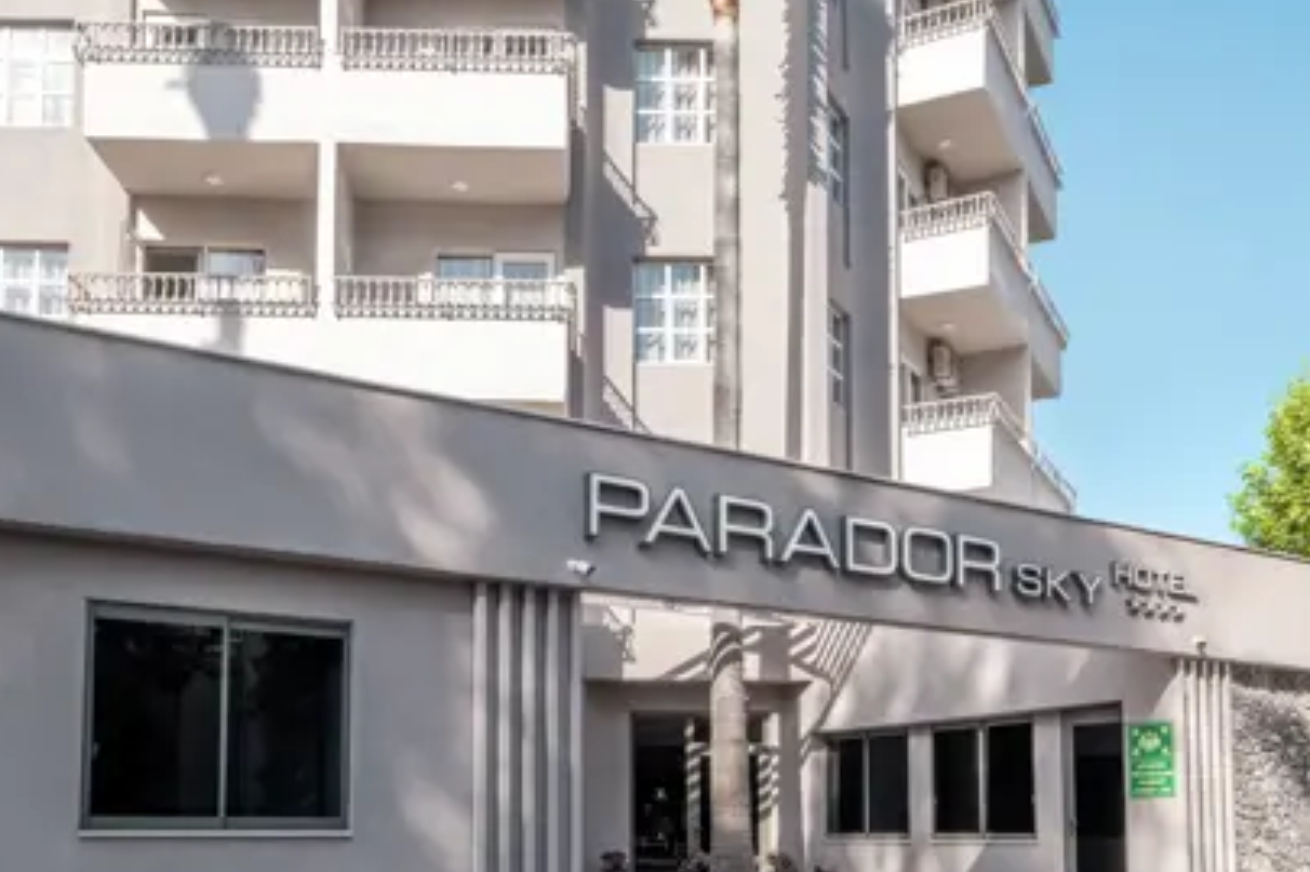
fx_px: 1018
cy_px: 454
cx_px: 723
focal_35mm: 28
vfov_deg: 46.4
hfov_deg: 65.3
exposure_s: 1/125
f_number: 8
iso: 160
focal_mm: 15.1
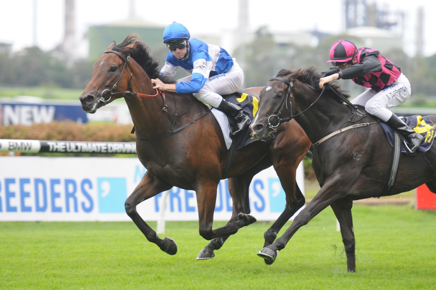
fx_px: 3266
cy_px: 145
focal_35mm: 270
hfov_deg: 7.6
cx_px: 218
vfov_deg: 5.1
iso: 320
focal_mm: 180
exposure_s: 1/1000
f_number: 3.2
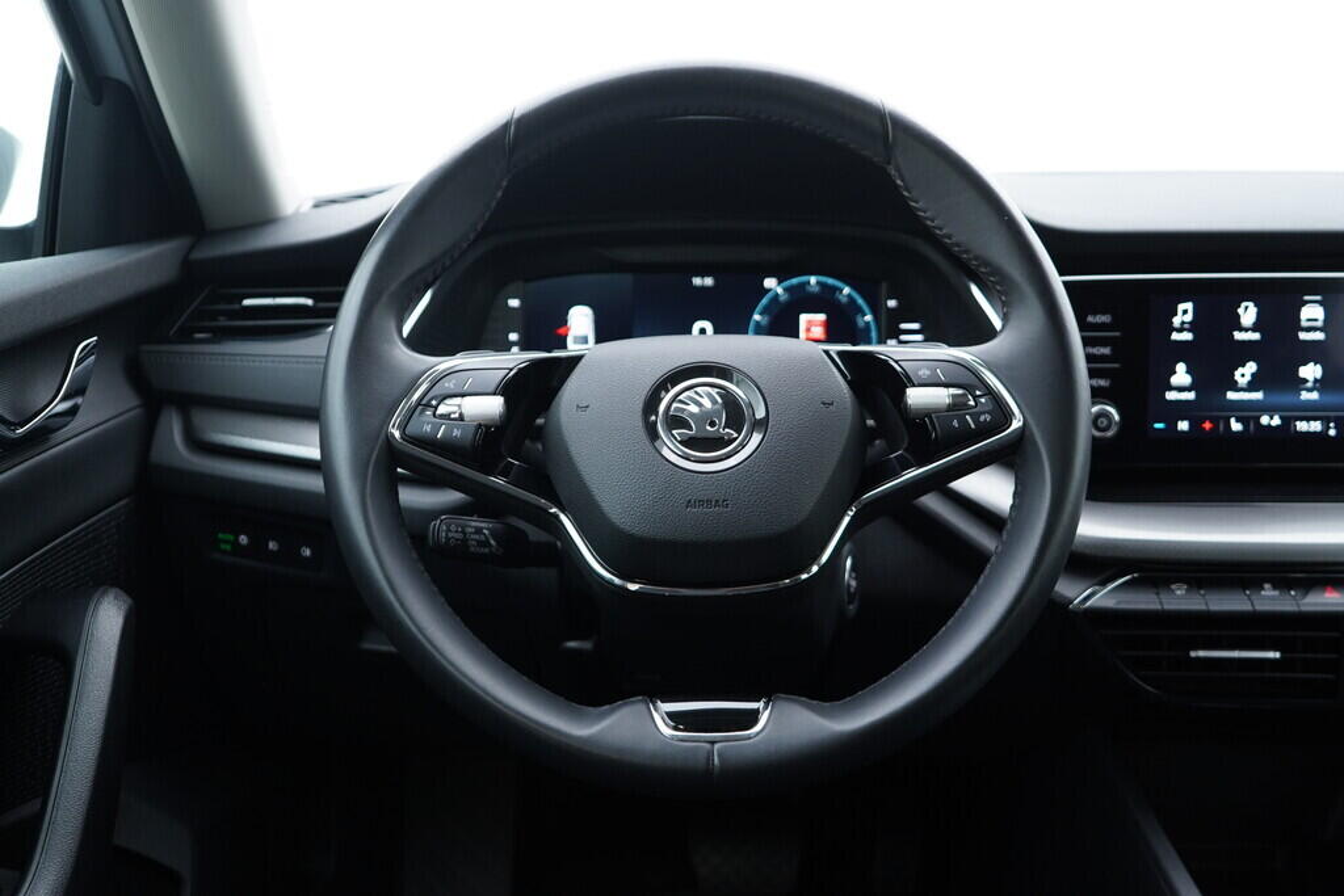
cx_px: 672
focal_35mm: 36
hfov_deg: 53.1
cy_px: 448
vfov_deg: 36.9
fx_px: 1344
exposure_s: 1/40
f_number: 2.8
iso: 250
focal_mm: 24
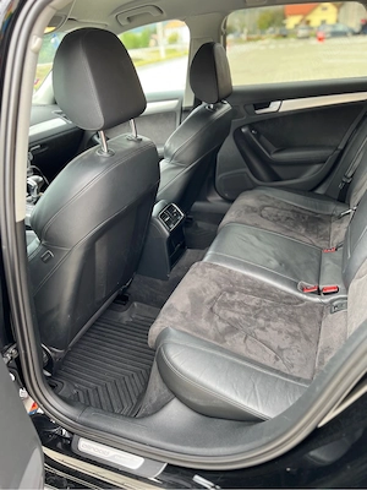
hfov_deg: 53.1
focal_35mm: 26
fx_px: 368
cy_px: 245
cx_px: 184
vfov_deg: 67.3
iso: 80
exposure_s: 1/121
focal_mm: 5.7
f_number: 1.5
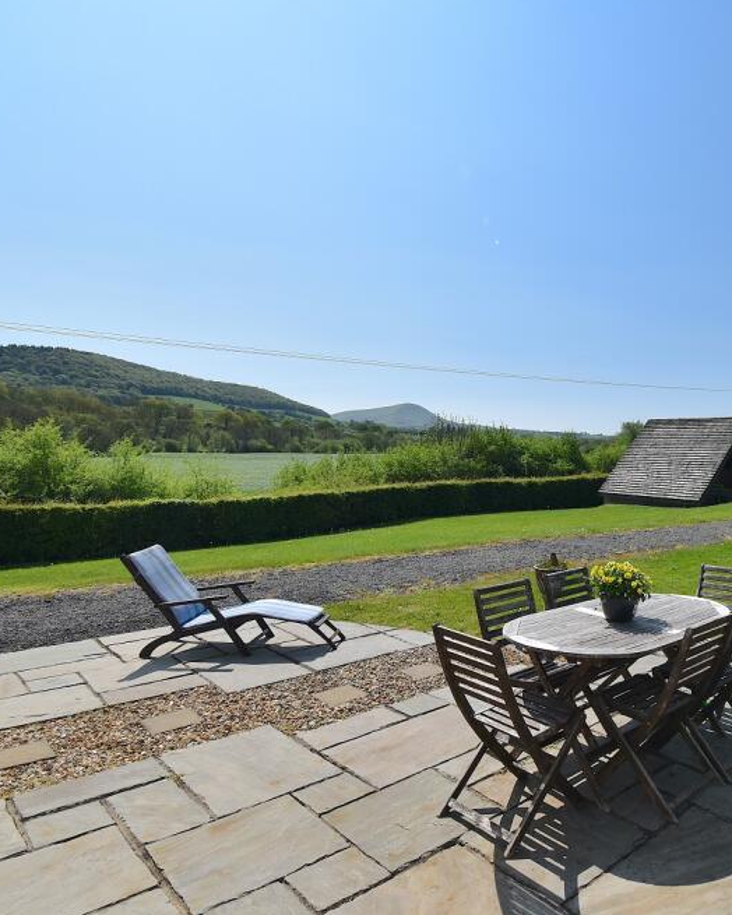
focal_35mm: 22
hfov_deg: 58.1
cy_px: 446
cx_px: 590
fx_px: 596
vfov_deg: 75.0
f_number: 9
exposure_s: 1/320
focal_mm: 10
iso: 100
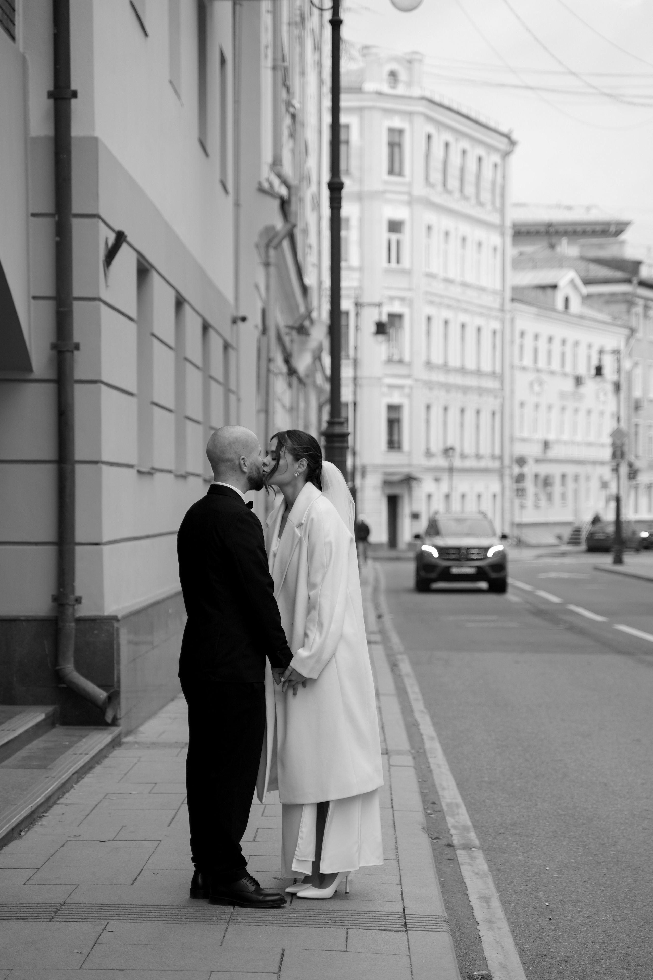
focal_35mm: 71
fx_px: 1932
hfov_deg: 19.2
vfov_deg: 28.5
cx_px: 326
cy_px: 490
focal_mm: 71
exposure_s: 1/1000
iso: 250
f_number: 2.8
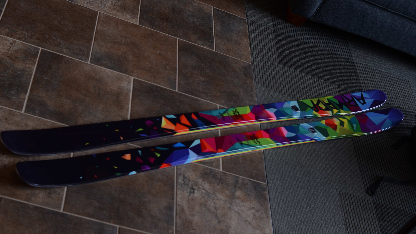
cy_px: 104
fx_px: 613
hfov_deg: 37.5
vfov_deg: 21.6
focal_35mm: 56
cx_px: 209
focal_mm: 35
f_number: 4
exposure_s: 1/30
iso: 200
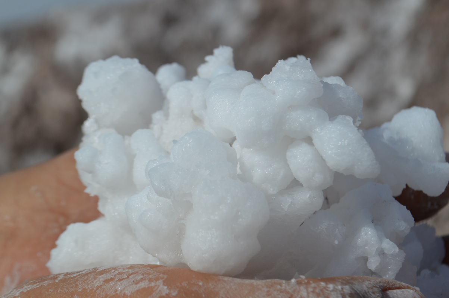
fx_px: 1028
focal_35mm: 82
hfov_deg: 24.6
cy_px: 149
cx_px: 224
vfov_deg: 16.5
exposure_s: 1/400
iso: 100
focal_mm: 55
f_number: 10
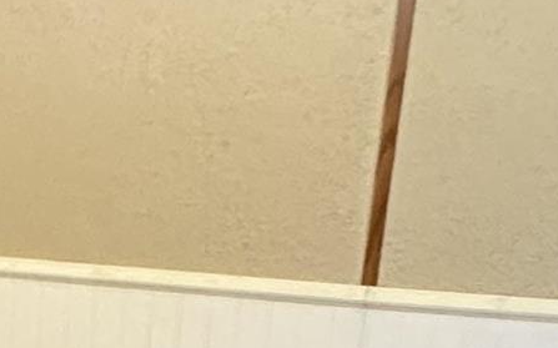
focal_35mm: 102
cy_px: 703
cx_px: -165
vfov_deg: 11.5
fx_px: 1551
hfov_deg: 18.9
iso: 800
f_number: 2.2
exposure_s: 1/60
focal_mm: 2.22
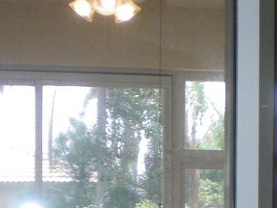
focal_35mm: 105
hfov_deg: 18.6
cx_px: 205
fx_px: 840
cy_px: 271
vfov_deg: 13.6
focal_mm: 6.3
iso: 125
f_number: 3.1
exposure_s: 1/60
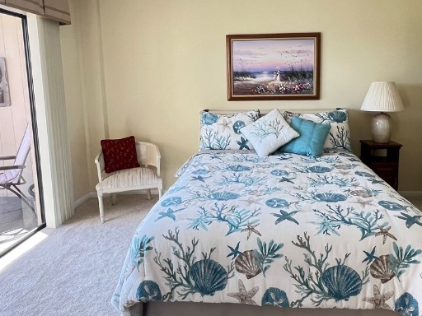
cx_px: 241
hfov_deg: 67.0
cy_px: 124
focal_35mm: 26
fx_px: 317
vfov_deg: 52.6
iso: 200
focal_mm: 1.57
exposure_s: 1/99
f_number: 1.8
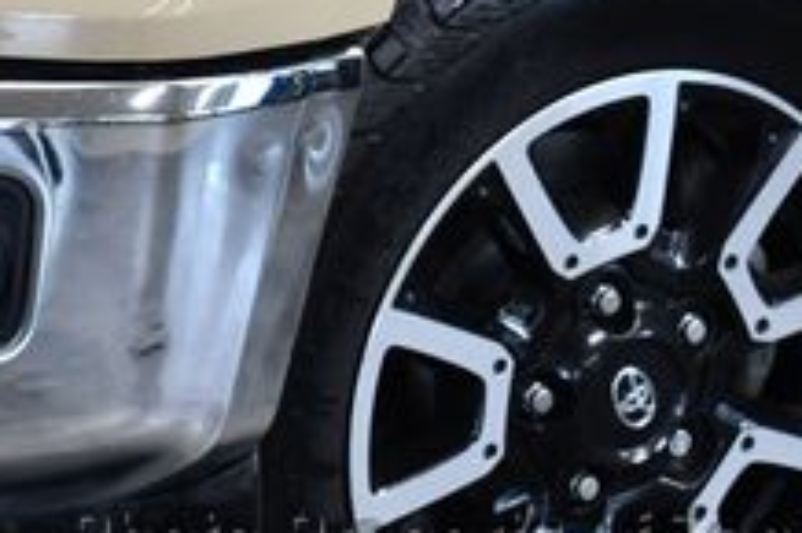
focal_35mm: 182
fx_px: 4051
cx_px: 22
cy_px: -180
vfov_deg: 7.4
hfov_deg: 11.2
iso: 1000
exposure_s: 1/125
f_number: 4.2
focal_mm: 31
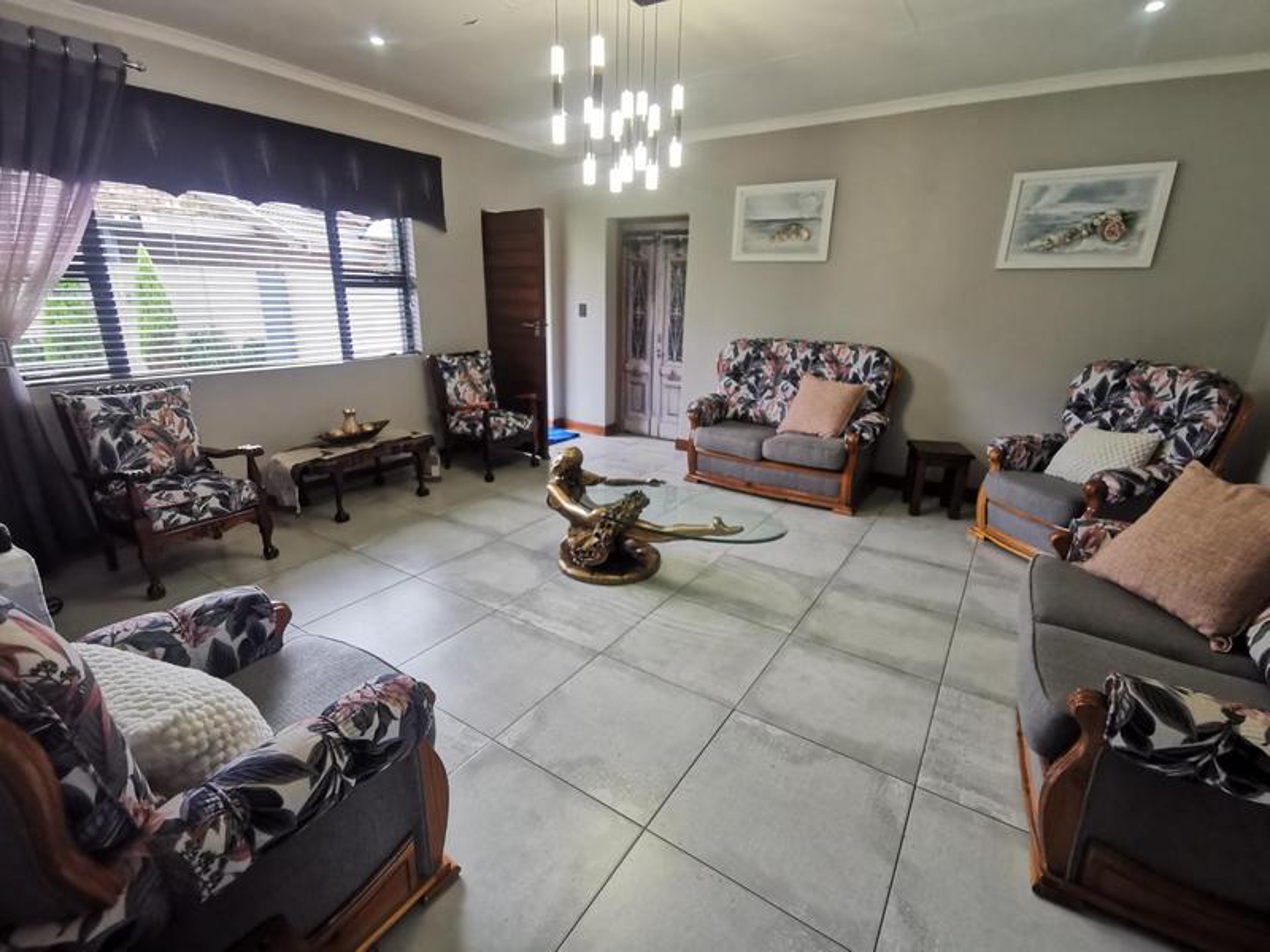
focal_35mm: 16
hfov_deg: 94.5
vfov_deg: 78.1
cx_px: 635
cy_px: 476
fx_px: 587
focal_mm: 2.35
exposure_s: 1/50
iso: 250
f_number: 2.2
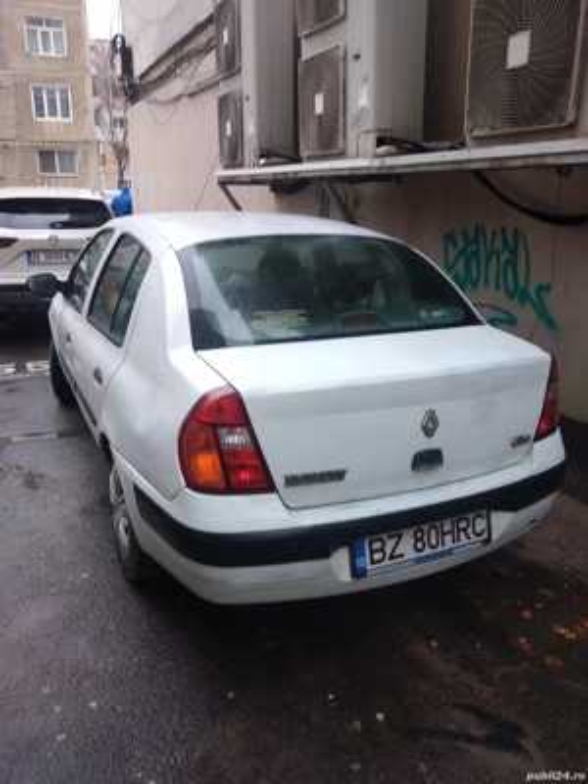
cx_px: 294
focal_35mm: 26
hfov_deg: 53.1
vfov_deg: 67.3
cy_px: 392
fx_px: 589
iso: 102
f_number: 1.8
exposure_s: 1/33.3
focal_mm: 3.6
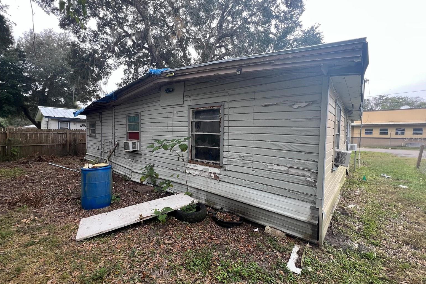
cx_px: 208
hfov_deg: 104.2
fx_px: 166
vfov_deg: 81.2
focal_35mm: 14
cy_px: 139
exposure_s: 1/99
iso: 64
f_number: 1.8
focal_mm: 1.57
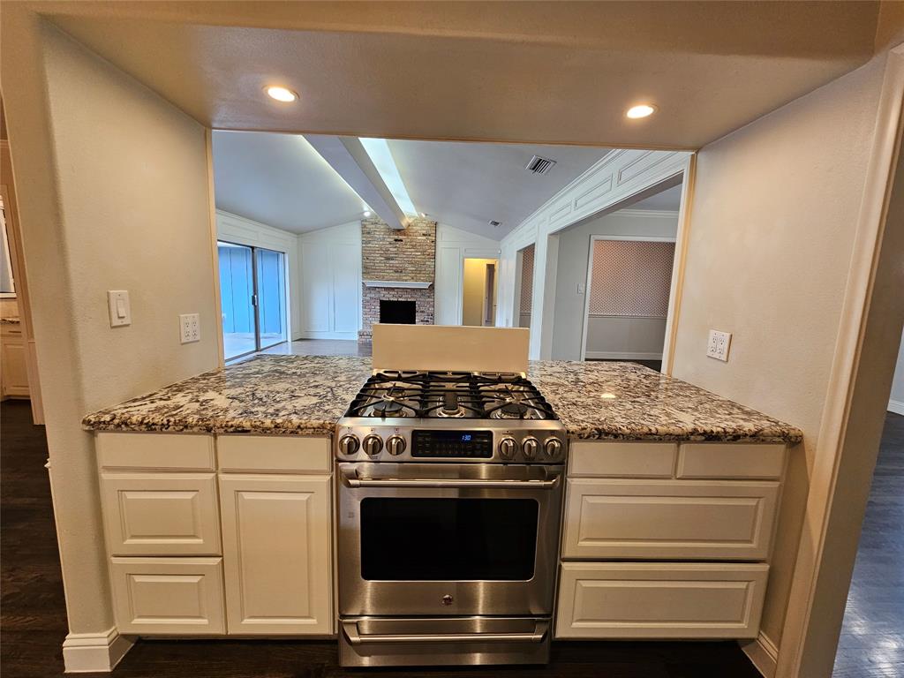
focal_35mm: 13
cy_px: 339
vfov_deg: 89.9
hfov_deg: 106.2
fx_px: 339
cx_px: 452
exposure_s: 1/60
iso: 200
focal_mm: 2.2
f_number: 2.2
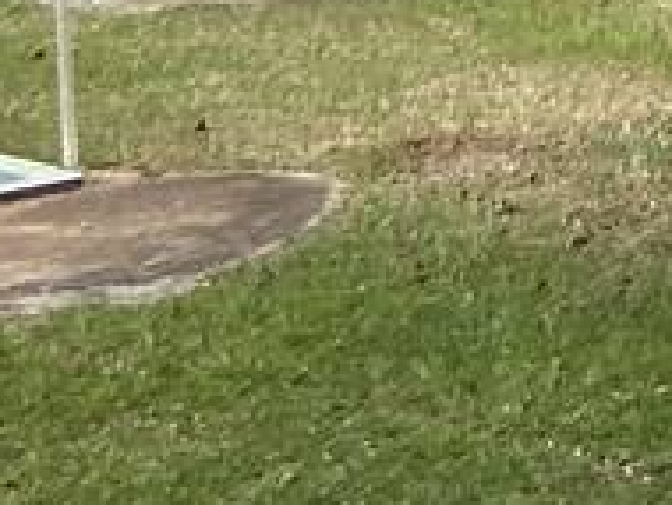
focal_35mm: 197
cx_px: 2119
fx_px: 3829
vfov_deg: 7.2
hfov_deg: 8.3
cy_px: -604
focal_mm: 4.25
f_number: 1.8
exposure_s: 1/2066
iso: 32
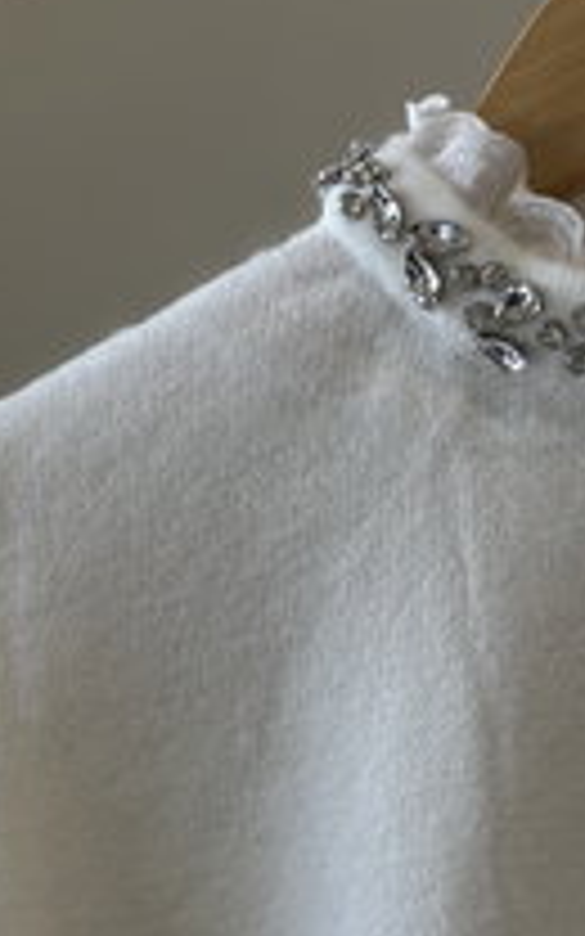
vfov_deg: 14.8
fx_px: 3597
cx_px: 225
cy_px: 412
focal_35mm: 141
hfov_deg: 9.3
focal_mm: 5.96
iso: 25
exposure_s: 1/50
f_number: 1.6
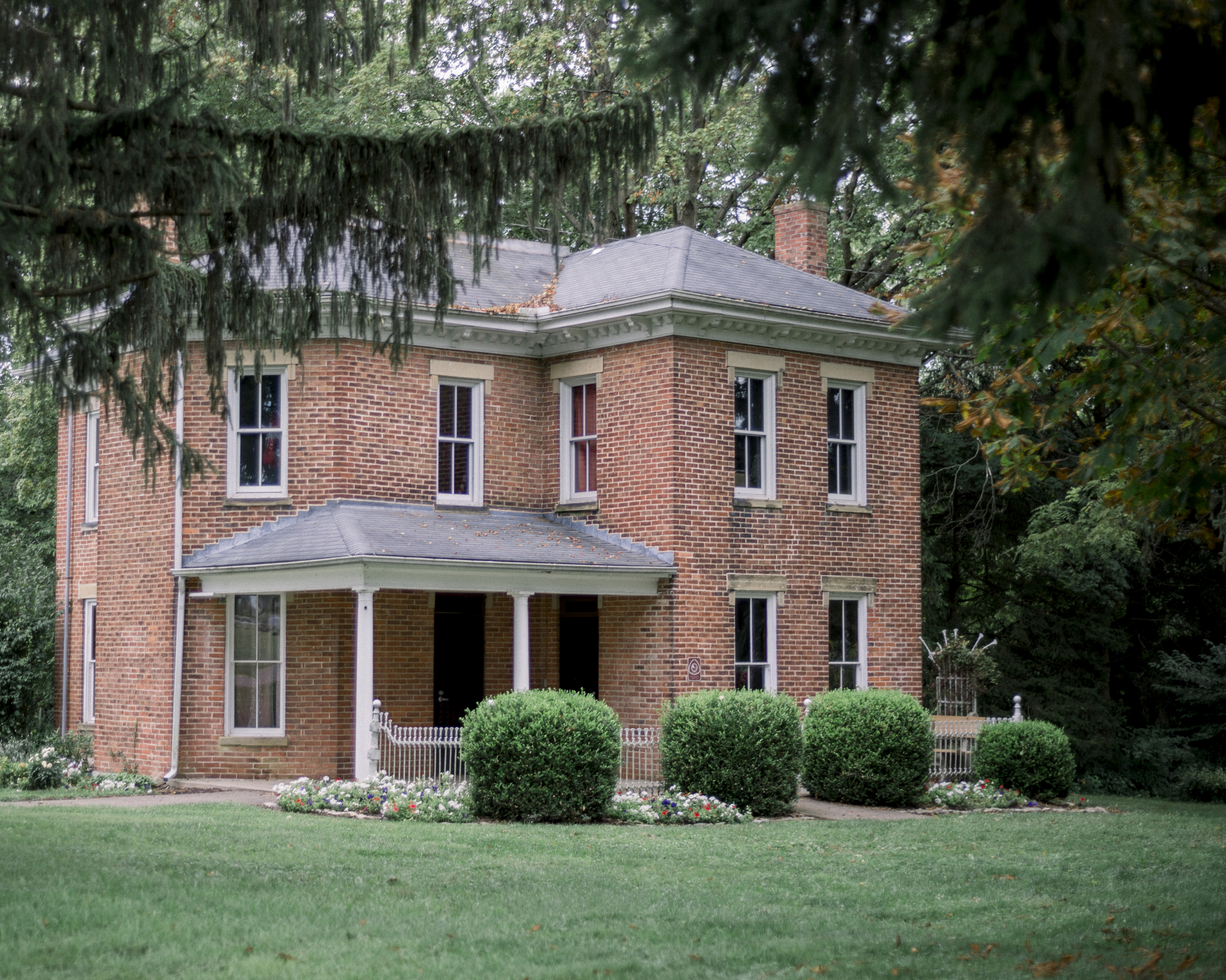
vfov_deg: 26.7
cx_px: 488
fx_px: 2068
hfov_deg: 32.9
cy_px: 491
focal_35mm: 57
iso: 200
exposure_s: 1/125
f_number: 1.8
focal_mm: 50
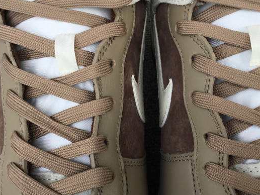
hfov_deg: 35.5
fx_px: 406
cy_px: 117
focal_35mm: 54
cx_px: 140
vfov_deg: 27.0
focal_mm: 3.3
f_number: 2.4
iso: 25
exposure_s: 1/347
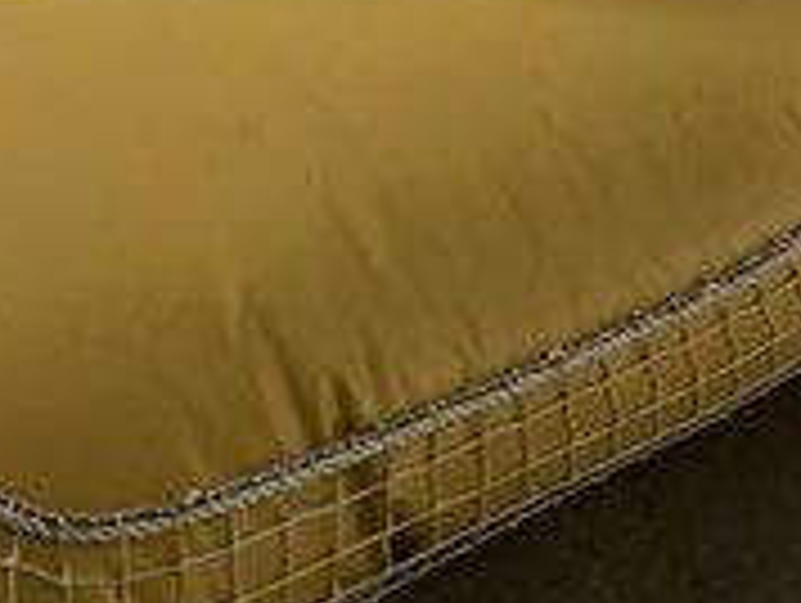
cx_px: 214
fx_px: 1691
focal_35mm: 73
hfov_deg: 26.3
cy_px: -310
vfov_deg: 18.0
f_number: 1.8
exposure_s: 1/25
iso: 400
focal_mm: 4.25
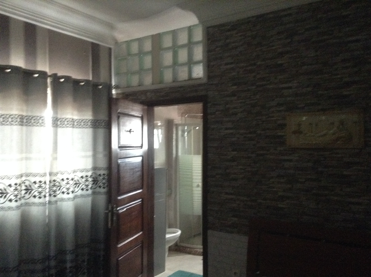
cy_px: 138
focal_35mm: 33
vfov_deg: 42.8
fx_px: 353
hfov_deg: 55.4
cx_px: 186
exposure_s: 1/15
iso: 400
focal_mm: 3.3
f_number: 2.4
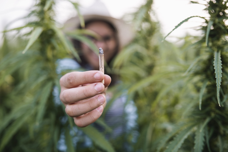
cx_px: 114
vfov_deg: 37.9
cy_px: 76
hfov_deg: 54.4
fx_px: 222
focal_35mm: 35
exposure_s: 1/125
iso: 64
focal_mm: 35
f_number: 2
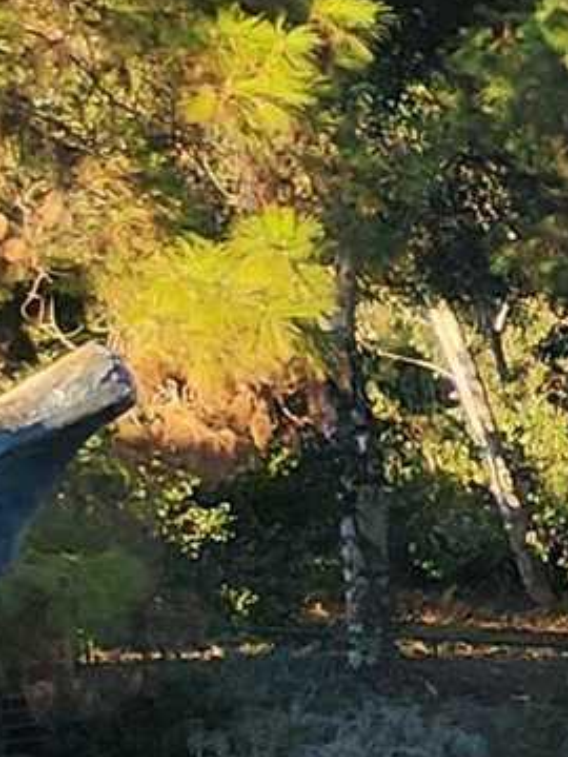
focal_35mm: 111
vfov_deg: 17.4
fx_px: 2428
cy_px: 694
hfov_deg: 8.5
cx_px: 2139
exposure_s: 1/599
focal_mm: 2.2
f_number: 2.2
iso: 50
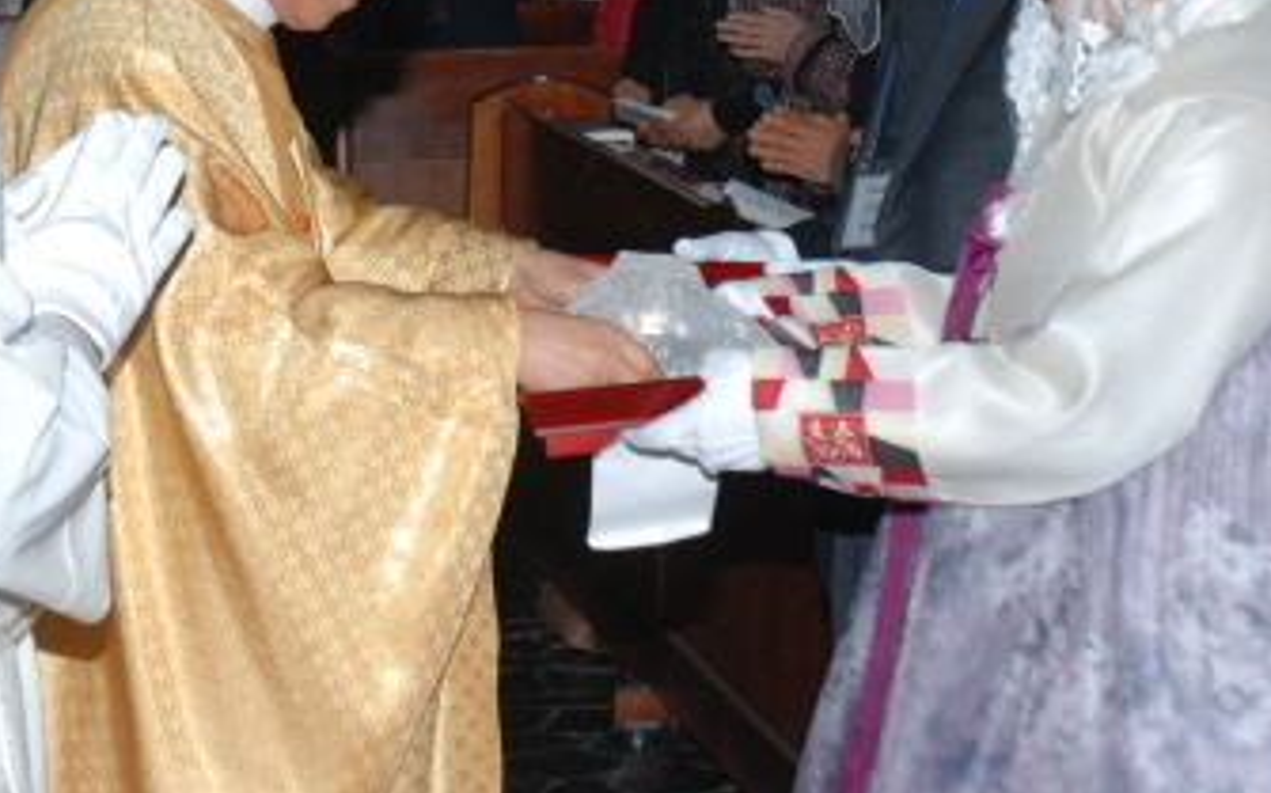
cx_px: 425
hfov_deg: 18.1
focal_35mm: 115
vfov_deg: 11.3
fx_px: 3985
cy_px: 135
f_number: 5.6
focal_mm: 35
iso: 200
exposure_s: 1/60
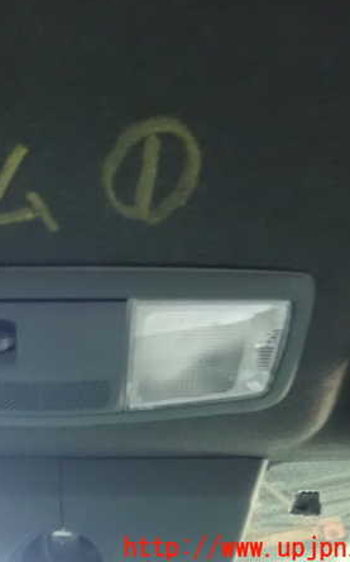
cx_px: 30
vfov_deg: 46.2
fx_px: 657
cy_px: 280
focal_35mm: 43
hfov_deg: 28.6
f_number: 2.3
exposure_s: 1/25
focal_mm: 5.5
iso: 1600
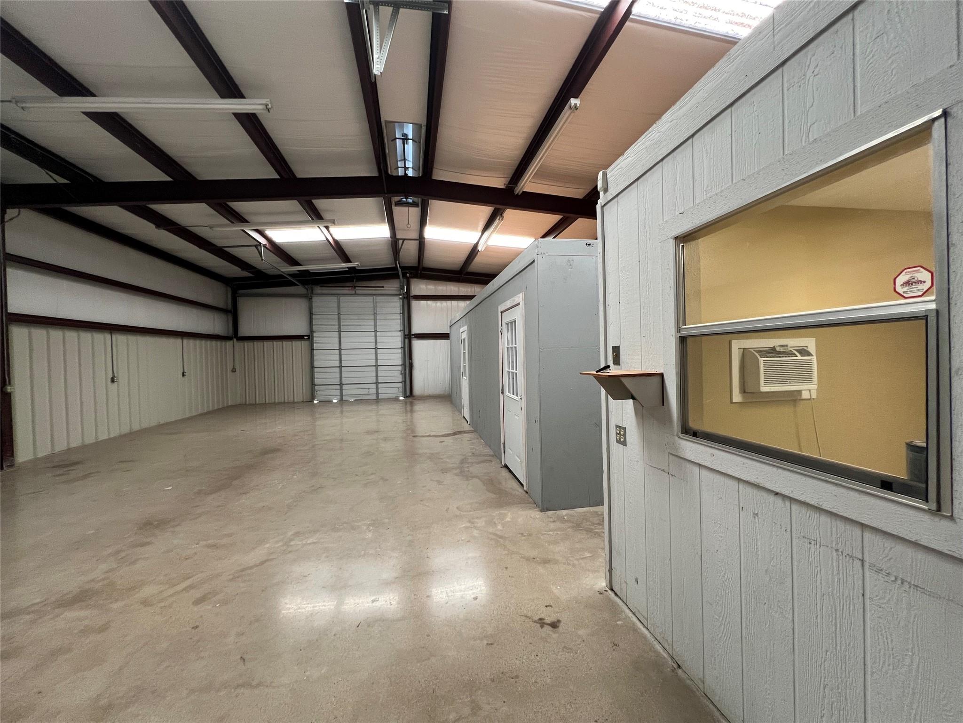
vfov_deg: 89.9
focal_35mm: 13
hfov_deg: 106.2
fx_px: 362
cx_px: 482
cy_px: 362
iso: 250
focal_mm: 1.57
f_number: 1.8
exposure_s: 1/73
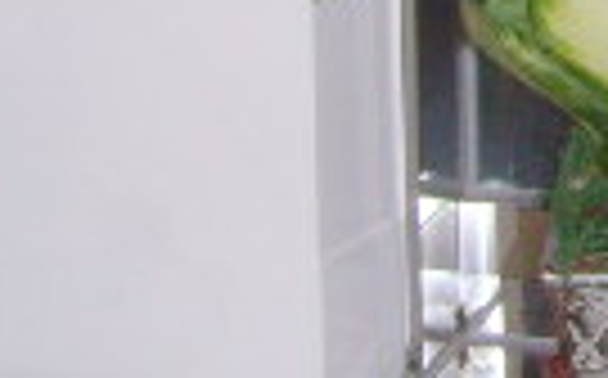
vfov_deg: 6.6
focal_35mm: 196
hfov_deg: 10.3
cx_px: 946
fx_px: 3244
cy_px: -162
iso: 200
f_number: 3.5
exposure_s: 1/45
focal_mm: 6.6
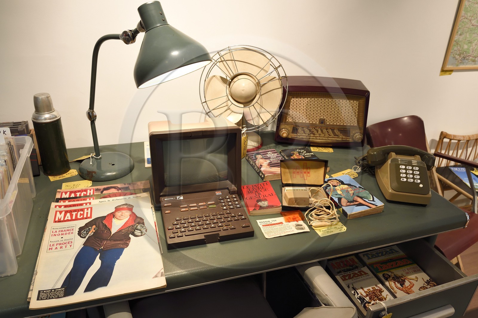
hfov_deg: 69.4
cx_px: 239
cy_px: 159
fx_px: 345
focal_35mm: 26
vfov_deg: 49.5
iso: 1600
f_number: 9
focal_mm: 26
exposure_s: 1/60
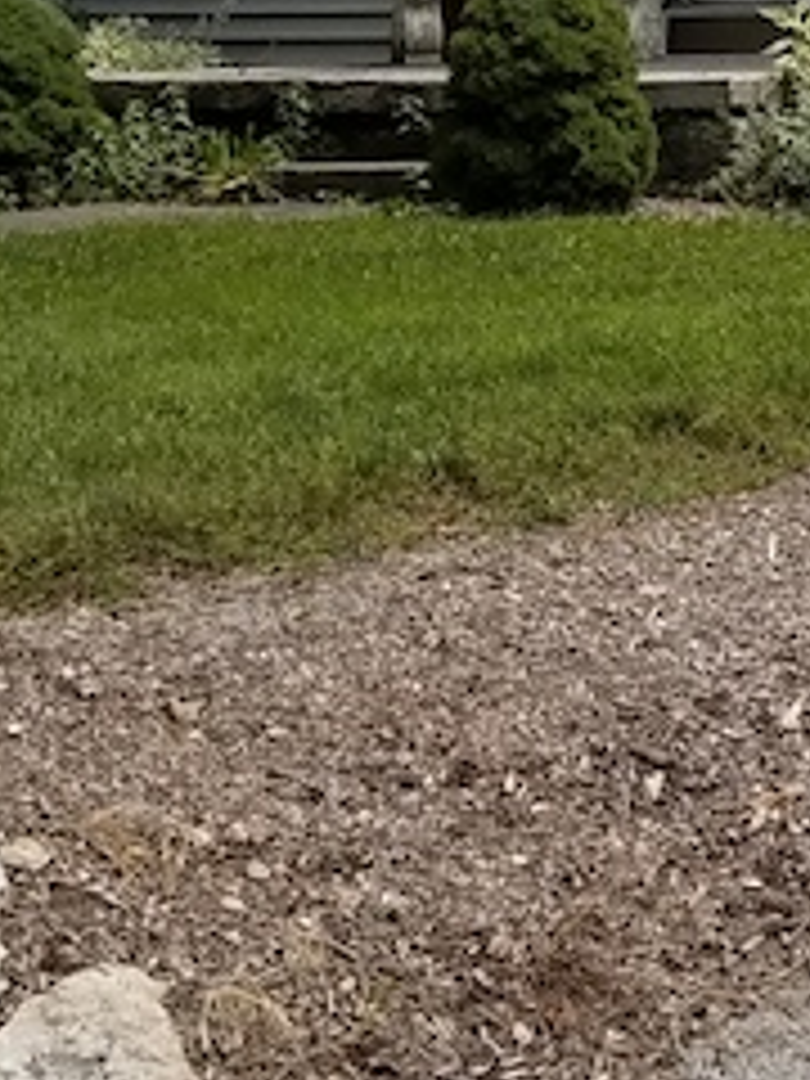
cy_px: -162
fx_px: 3463
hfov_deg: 12.3
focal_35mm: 111
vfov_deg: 17.1
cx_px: 1408
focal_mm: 4.2
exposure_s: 1/1668
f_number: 1.7
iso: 40
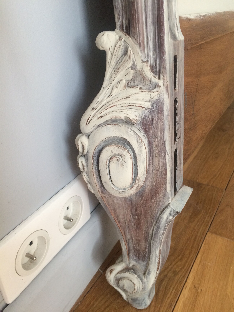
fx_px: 261
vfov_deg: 61.7
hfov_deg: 48.2
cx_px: 117
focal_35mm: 29
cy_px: 156
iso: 80
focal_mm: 4.15
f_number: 2.2
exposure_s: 1/33
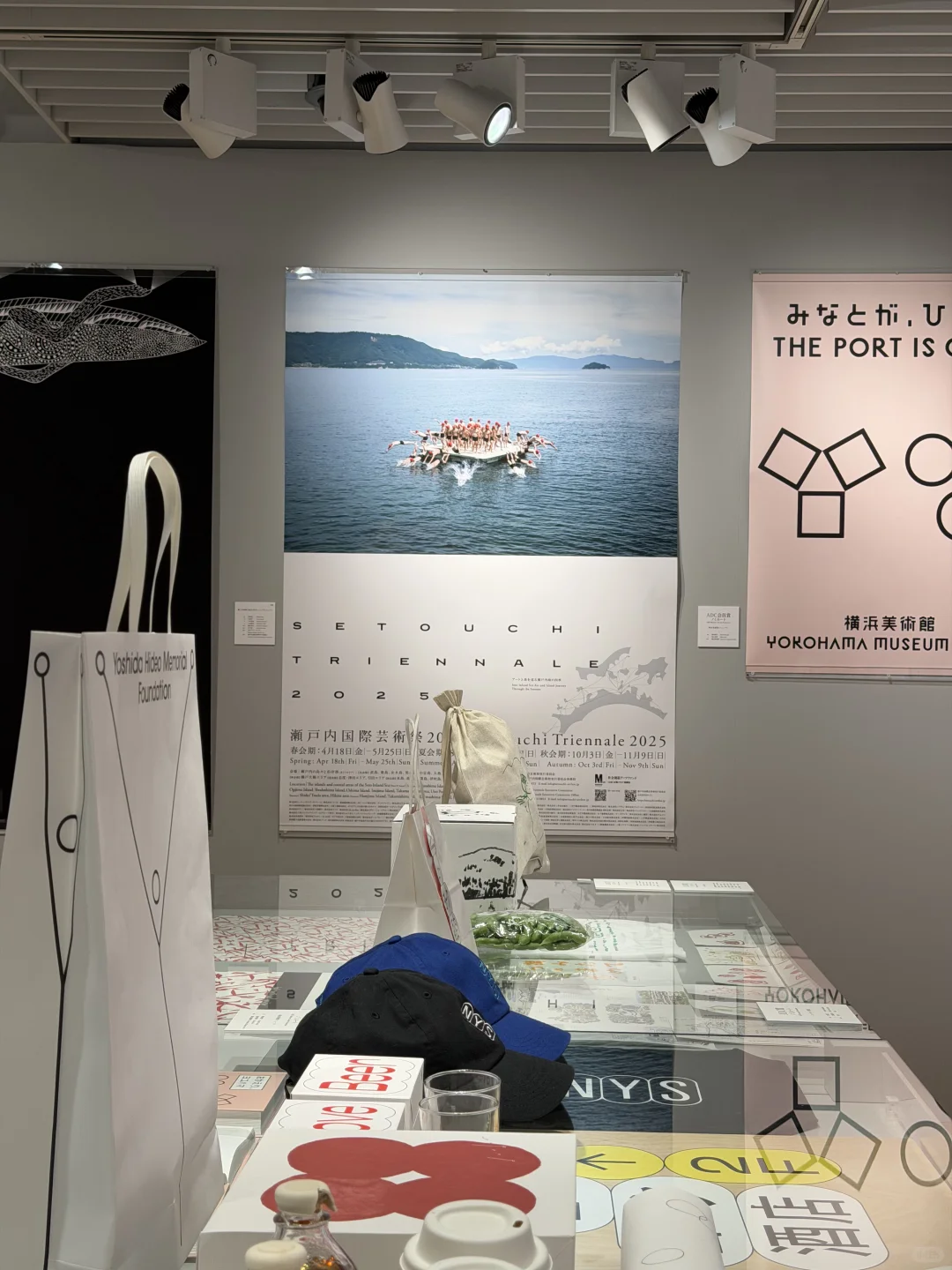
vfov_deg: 39.7
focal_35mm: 48
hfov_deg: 30.3
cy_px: 635
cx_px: 476
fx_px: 1760
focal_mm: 6.76
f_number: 1.78
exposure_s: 1/141
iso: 50
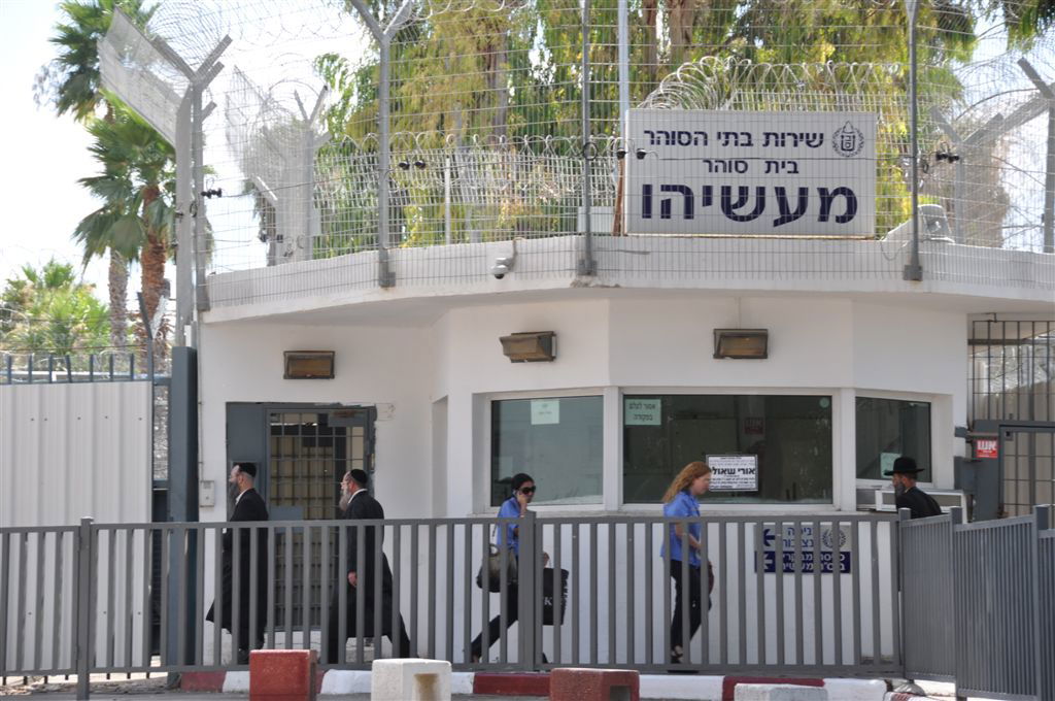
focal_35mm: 142
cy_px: 350
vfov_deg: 9.6
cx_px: 528
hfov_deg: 14.4
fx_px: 4171
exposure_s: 1/250
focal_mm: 95
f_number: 8
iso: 200
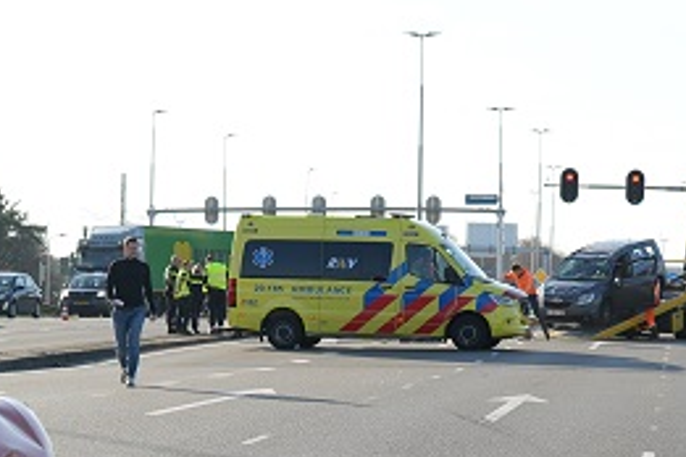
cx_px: 308
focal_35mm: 134
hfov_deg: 15.3
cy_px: 617
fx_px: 2553
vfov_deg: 10.0
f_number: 4.5
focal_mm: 35
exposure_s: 1/1000
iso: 100
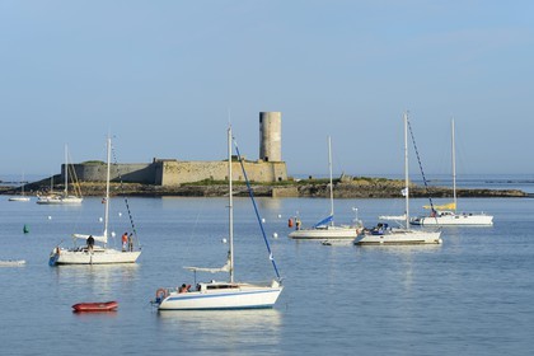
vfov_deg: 8.9
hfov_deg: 13.2
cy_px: 178
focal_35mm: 155
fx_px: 2299
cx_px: 267
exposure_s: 1/160
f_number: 16
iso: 200
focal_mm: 155
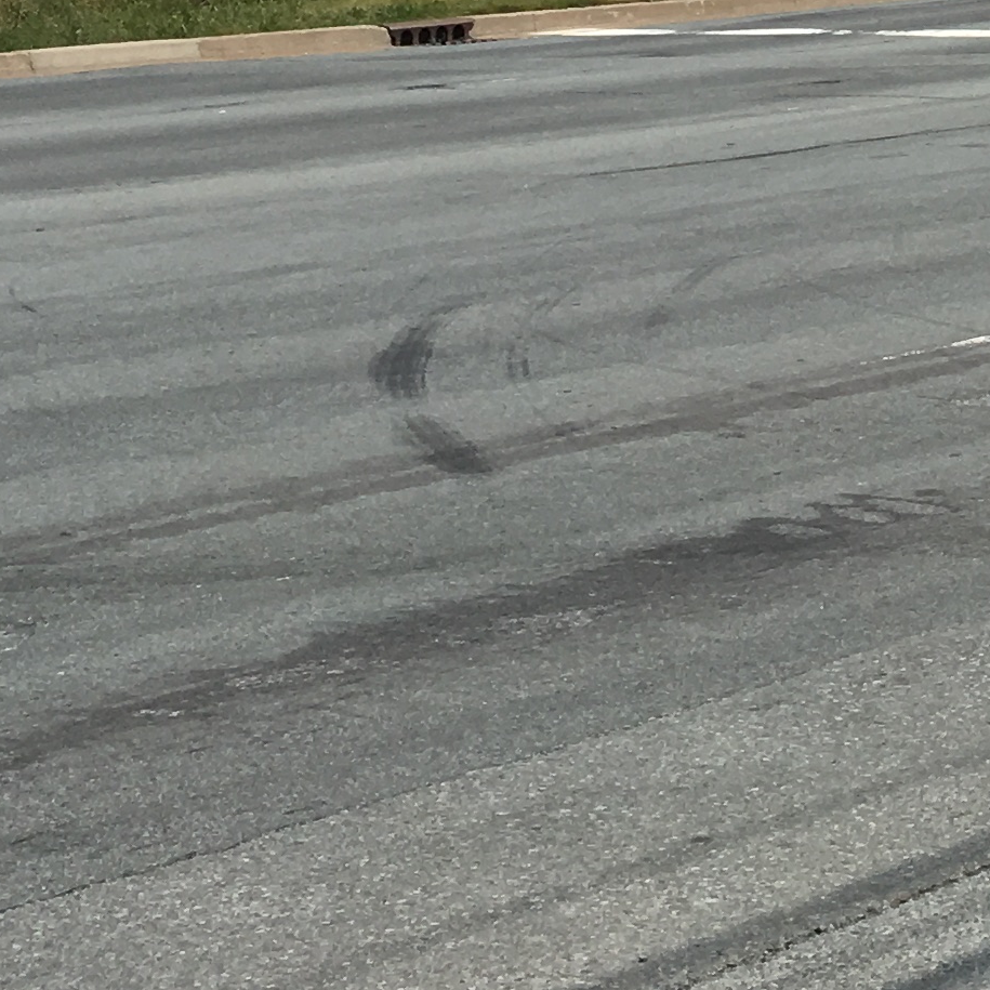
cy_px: -431
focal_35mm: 113
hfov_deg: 13.6
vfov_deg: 14.5
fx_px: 3656
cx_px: 1864
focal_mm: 4.15
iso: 25
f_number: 2.2
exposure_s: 1/2747
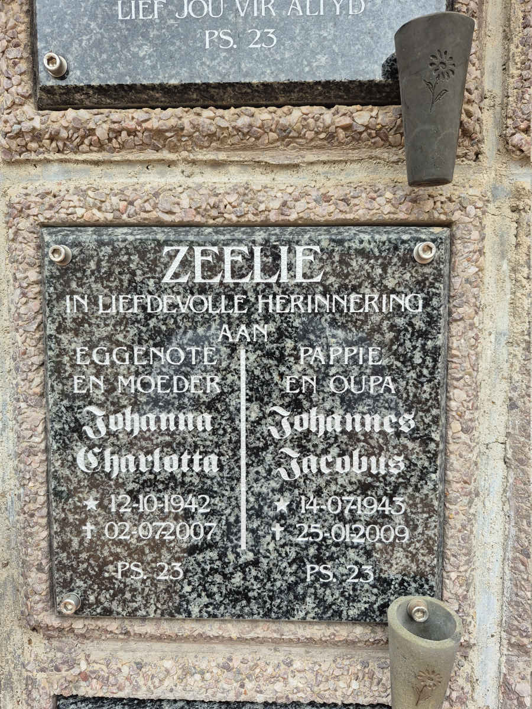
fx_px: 471
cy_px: 354
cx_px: 266
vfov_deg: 73.9
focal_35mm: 23
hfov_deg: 58.9
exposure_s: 1/180
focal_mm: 5.4
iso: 80
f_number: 1.8
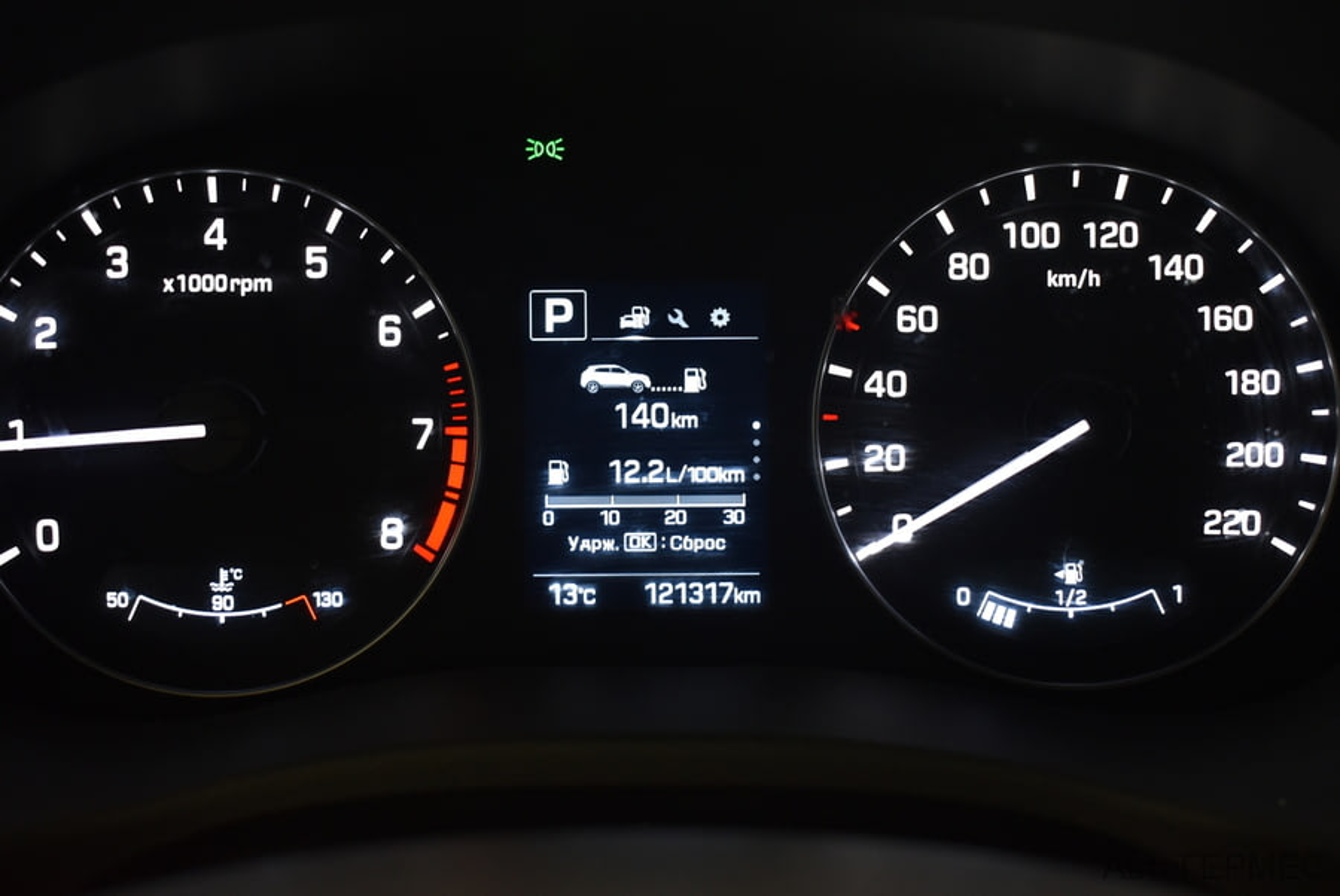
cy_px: 448
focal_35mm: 48
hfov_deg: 41.1
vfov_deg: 28.1
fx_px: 1788
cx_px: 670
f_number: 4.5
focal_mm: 32
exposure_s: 1/40
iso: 1000
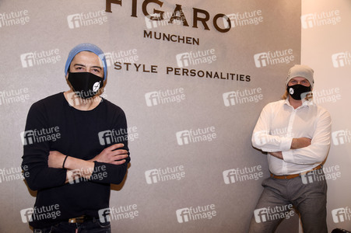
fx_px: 292
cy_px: 116
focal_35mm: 30
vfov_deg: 43.5
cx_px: 176
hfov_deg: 62.0
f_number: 6.3
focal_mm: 30
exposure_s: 1/125
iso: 1250
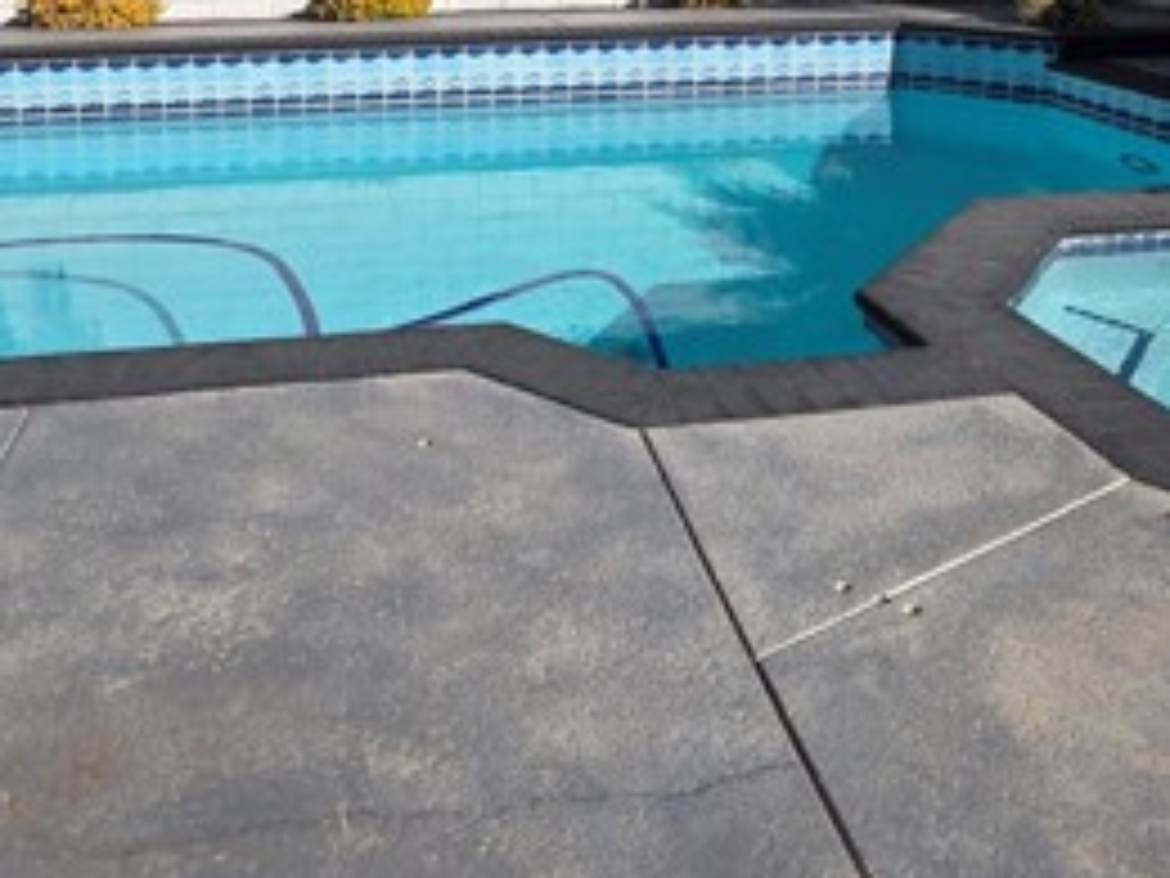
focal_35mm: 32
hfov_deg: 56.8
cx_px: 540
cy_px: 27
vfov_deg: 39.6
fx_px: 1082
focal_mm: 2.2
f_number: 1.9
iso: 40
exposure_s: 1/2628
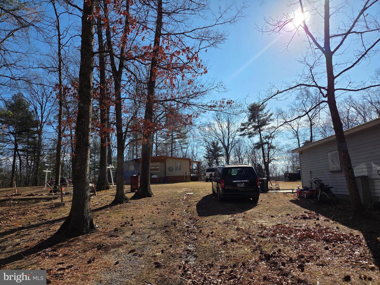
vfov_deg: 58.9
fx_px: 252
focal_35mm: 23
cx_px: 190
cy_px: 142
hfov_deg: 73.9
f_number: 1.8
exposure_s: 1/6618
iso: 80
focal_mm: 5.4
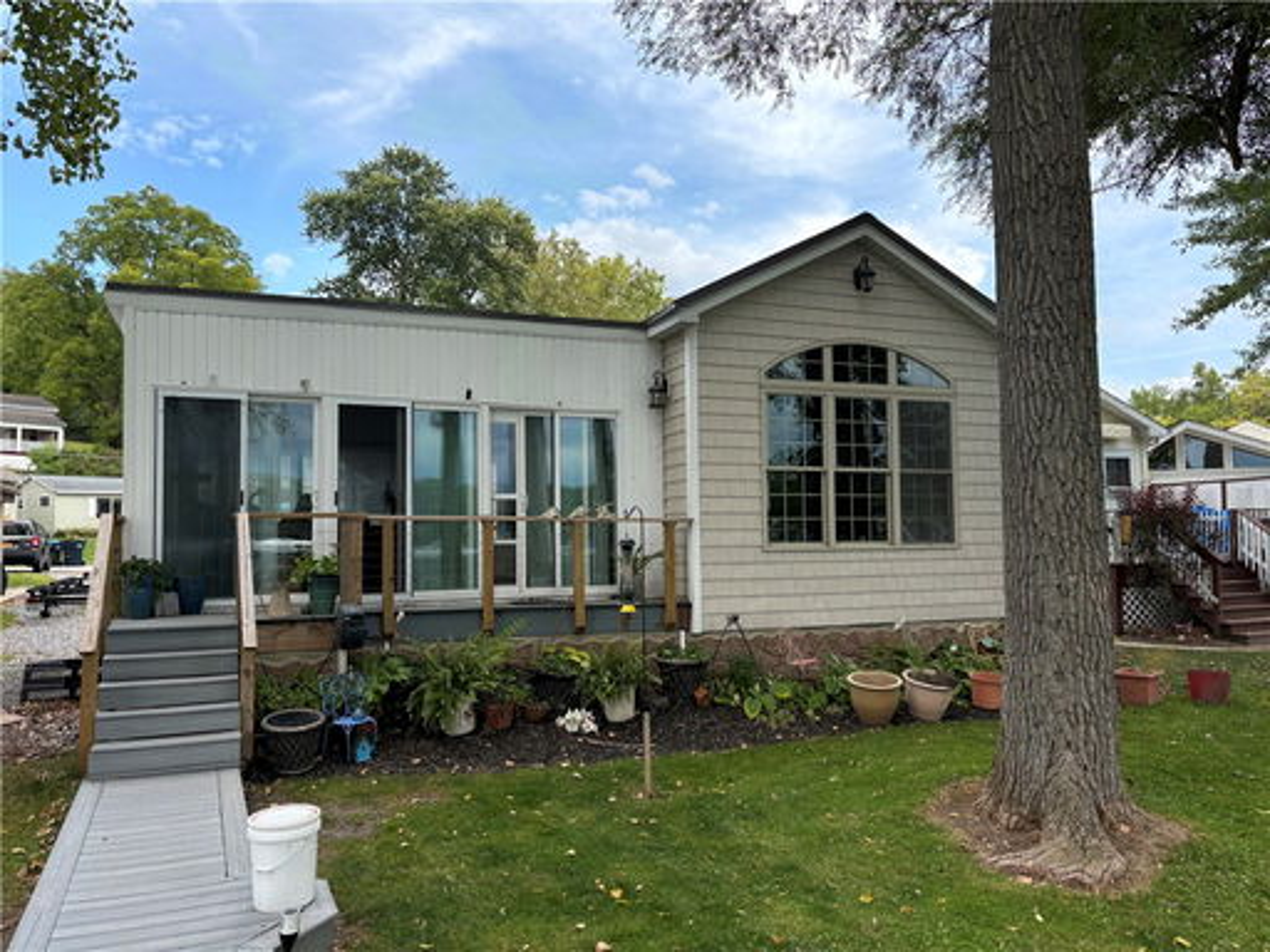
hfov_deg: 67.3
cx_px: 635
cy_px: 476
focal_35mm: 26
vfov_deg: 53.1
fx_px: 954
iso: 50
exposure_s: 1/818
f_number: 1.6
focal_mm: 5.96
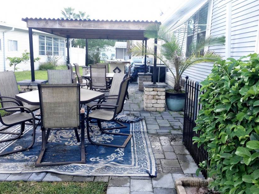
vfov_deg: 46.8
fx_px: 224
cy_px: 97
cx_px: 126
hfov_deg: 59.9
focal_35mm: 30
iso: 25
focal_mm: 4.15
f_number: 2.2
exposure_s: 1/541
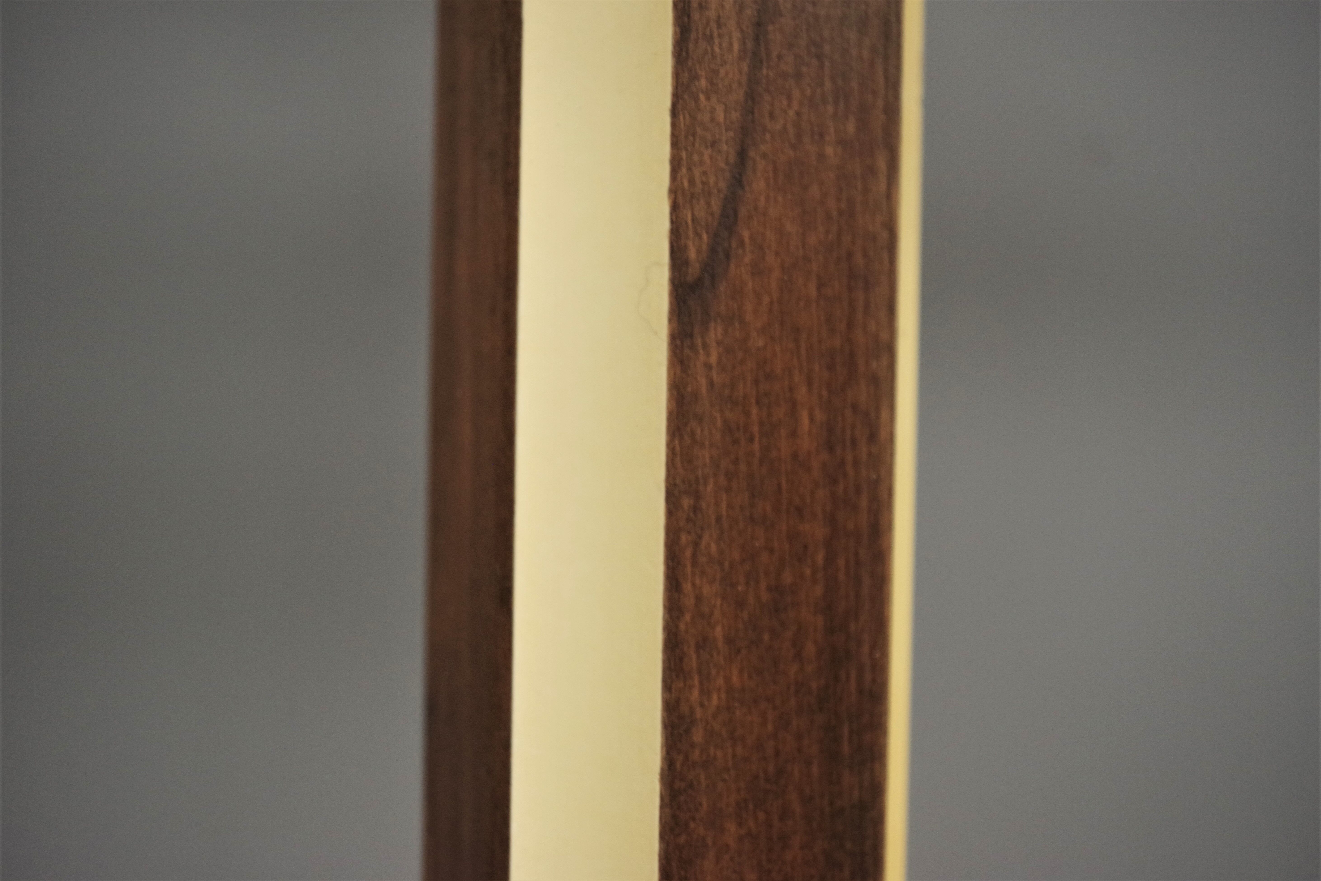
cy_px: 440
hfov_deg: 49.6
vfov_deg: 34.2
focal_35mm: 39
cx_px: 660
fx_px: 1431
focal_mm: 26.25
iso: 1600
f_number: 4
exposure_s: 1/60
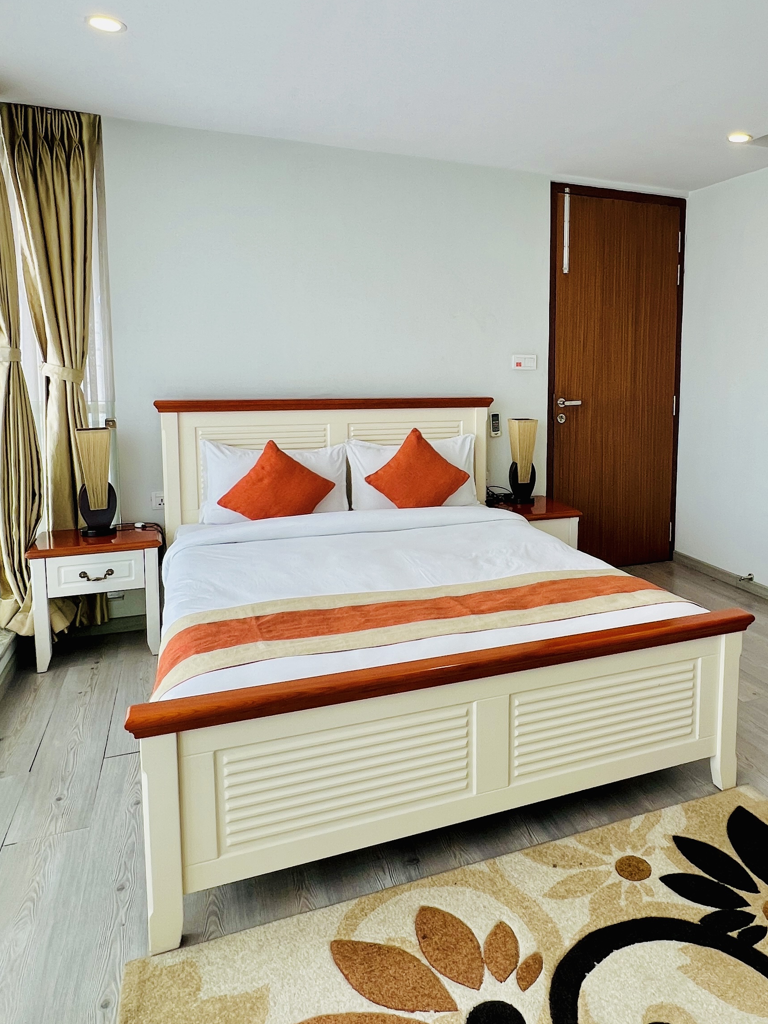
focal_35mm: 23
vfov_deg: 73.5
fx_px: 680
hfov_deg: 57.6
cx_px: 513
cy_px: 441
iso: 50
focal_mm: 1.57
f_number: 1.8
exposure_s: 1/100
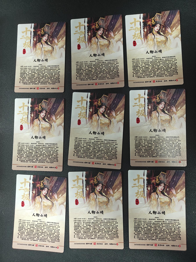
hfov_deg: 56.8
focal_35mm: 24
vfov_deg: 71.6
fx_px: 181
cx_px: 98
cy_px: 131
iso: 250
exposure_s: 1/50
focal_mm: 5.59
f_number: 1.8
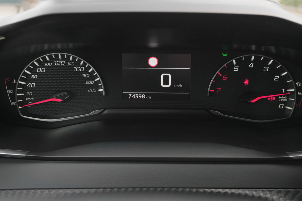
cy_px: 100
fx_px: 336
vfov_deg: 33.4
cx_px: 151
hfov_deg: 48.5
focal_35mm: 40
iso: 2000
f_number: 8
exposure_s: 1/180
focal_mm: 26.4
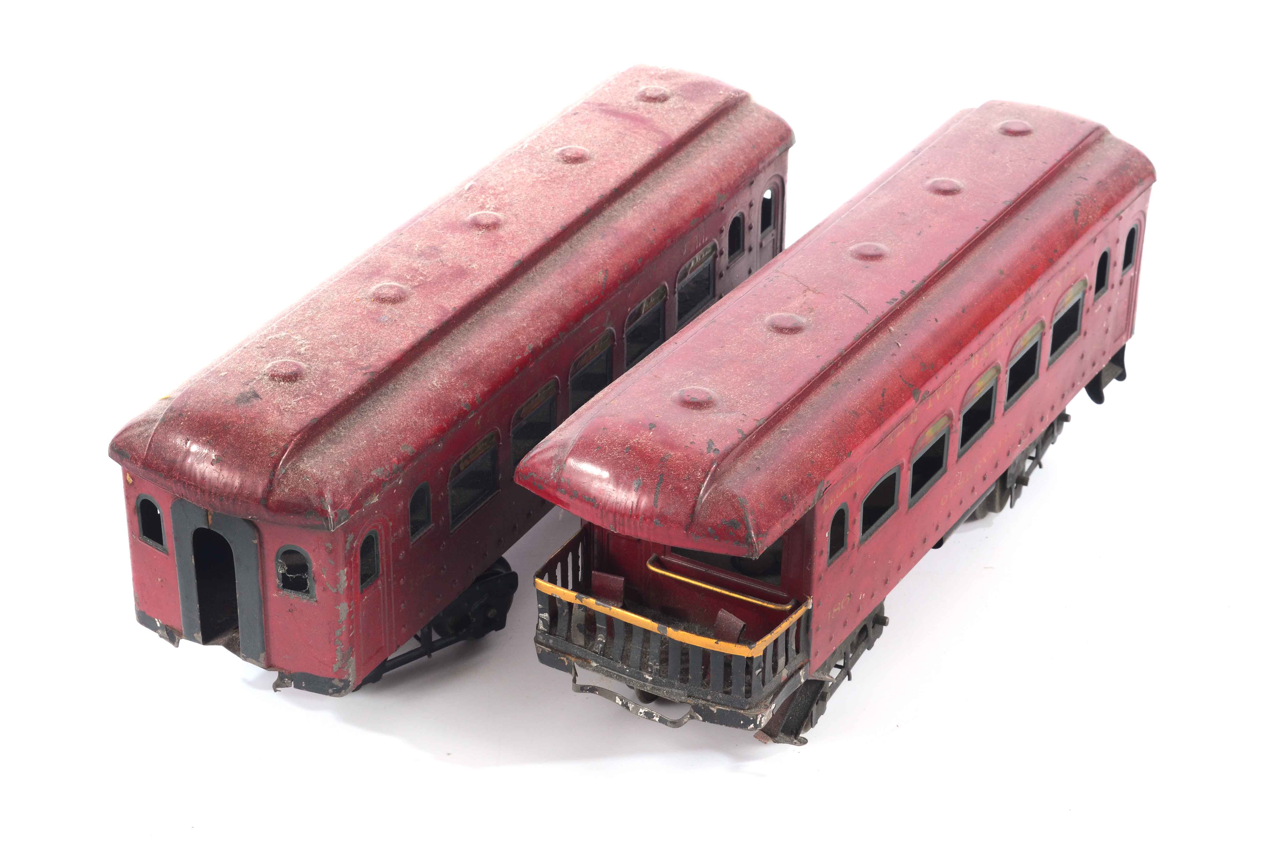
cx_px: 637
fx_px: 2914
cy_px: 422
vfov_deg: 16.5
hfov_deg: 24.7
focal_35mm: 82
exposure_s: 1/80
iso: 400
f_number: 18
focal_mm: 55
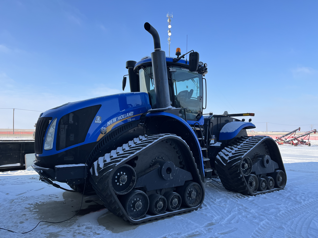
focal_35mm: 26
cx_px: 159
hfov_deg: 67.3
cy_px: 119
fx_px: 239
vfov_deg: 53.1
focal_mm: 5.1
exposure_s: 1/2571
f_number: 1.6
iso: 50
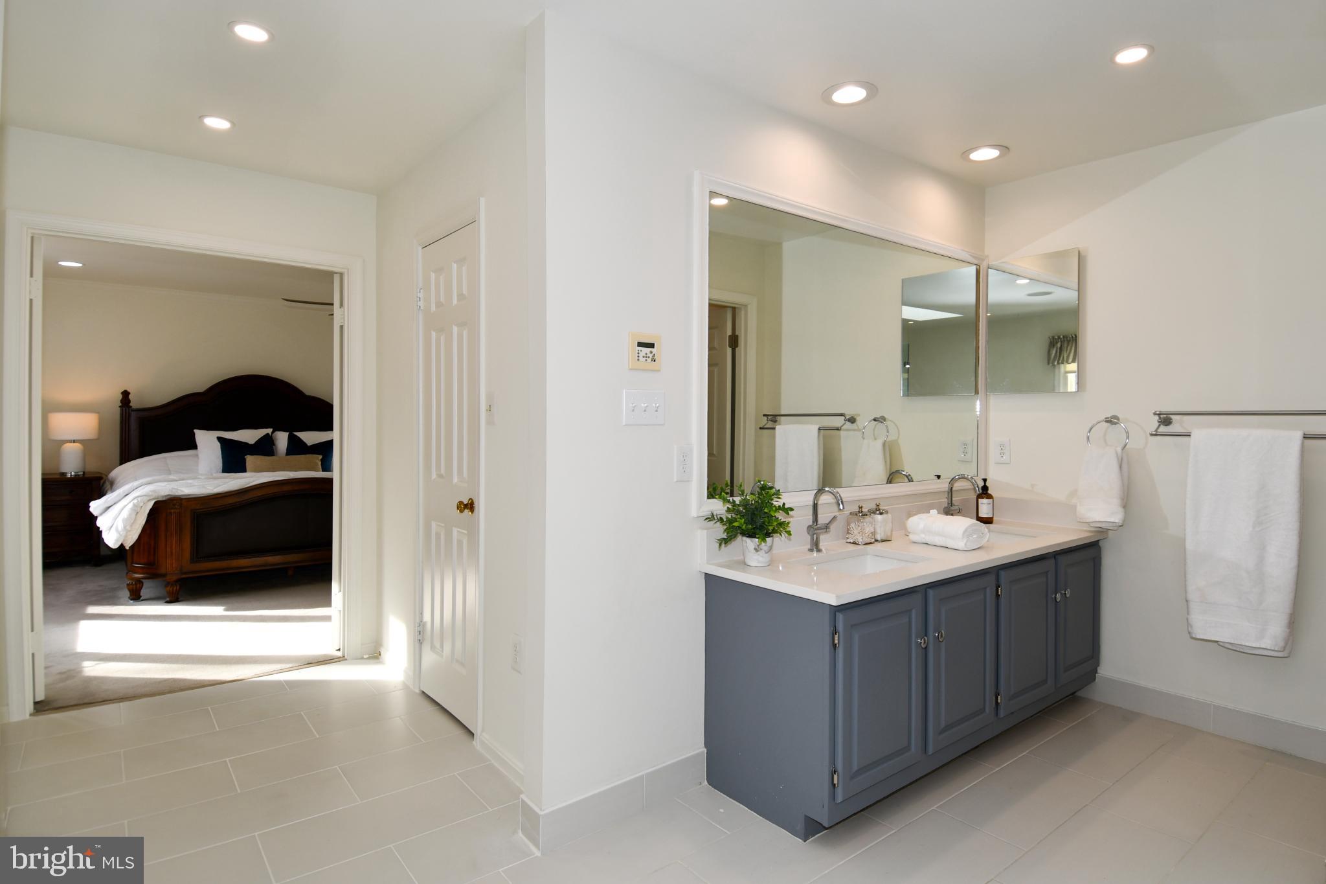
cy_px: 442
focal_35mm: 18
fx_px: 663
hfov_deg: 90.0
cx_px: 663
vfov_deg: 67.4
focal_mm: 12
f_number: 5.6
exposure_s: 1/125
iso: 125
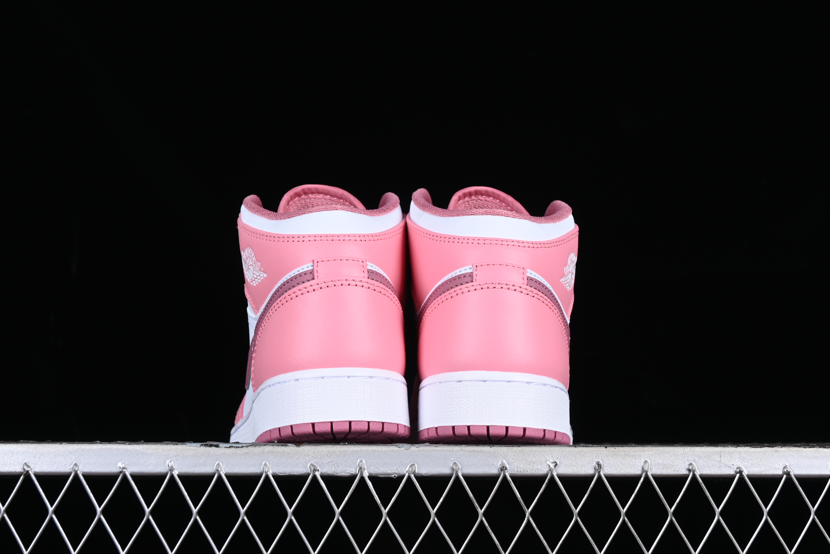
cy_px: 277
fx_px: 1729
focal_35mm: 75
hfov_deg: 27.0
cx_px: 415
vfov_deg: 18.2
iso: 160
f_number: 8
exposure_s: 1/80
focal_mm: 50
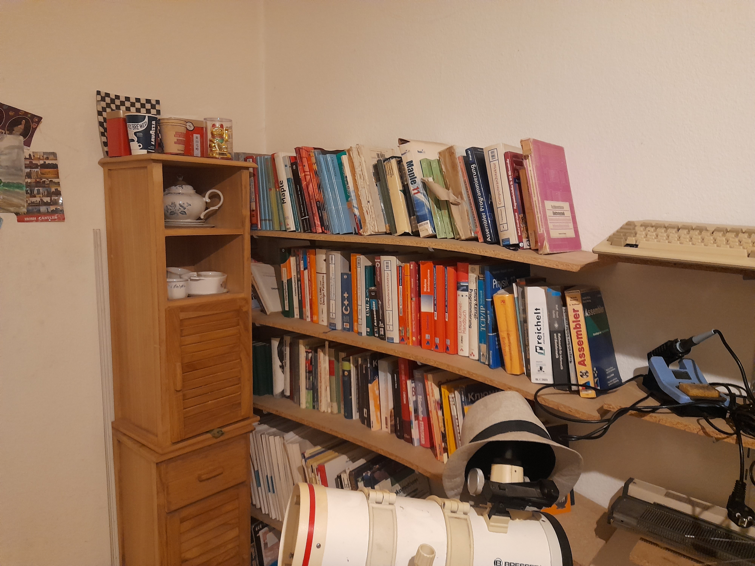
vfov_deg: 54.9
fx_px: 545
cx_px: 378
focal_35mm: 25
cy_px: 283
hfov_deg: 69.4
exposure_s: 1/25
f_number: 2
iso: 500
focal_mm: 4.6
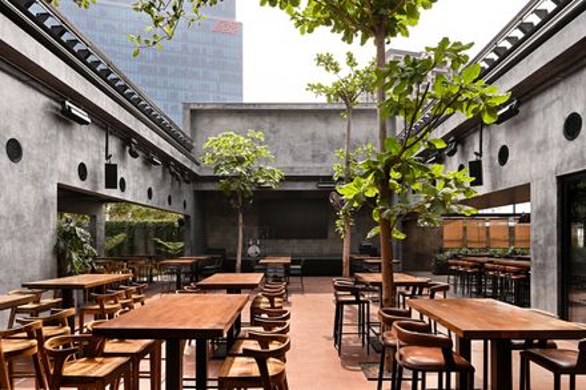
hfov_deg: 73.8
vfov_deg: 53.1
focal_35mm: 24
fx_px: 390
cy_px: 195
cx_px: 293
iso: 200
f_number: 8
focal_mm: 24
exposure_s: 1/125
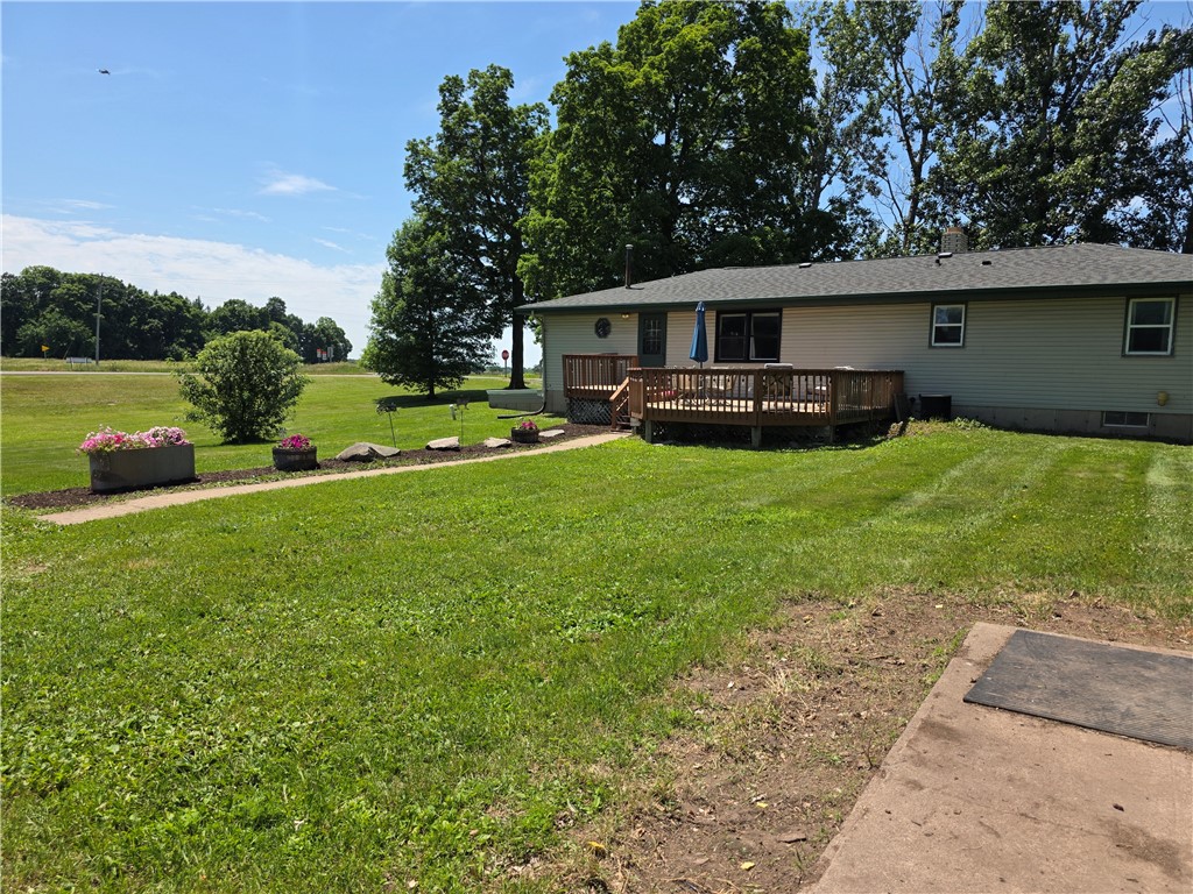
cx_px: 596
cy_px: 447
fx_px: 793
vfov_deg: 58.9
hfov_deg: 73.9
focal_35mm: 23
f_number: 1.7
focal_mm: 6.3
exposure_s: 1/5296
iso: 80
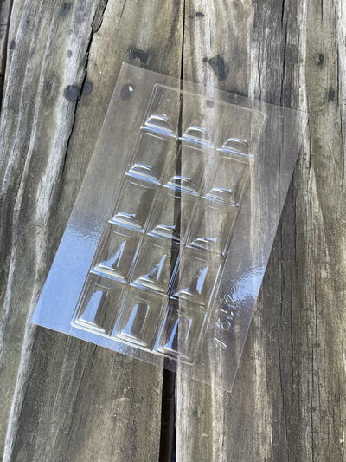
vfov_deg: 67.3
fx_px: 346
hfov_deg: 53.1
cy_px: 231
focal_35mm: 26
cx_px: 173
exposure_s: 1/121
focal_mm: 4.2
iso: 64
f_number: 1.6
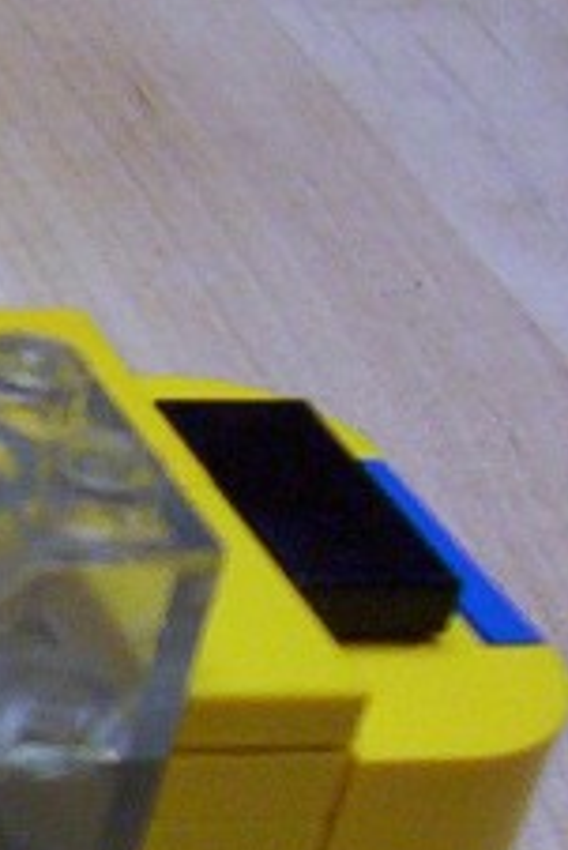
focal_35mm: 162
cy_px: 974
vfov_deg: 12.4
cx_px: -963
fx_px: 3828
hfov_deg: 7.7
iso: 200
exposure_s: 1/103
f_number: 2.73
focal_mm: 5.77
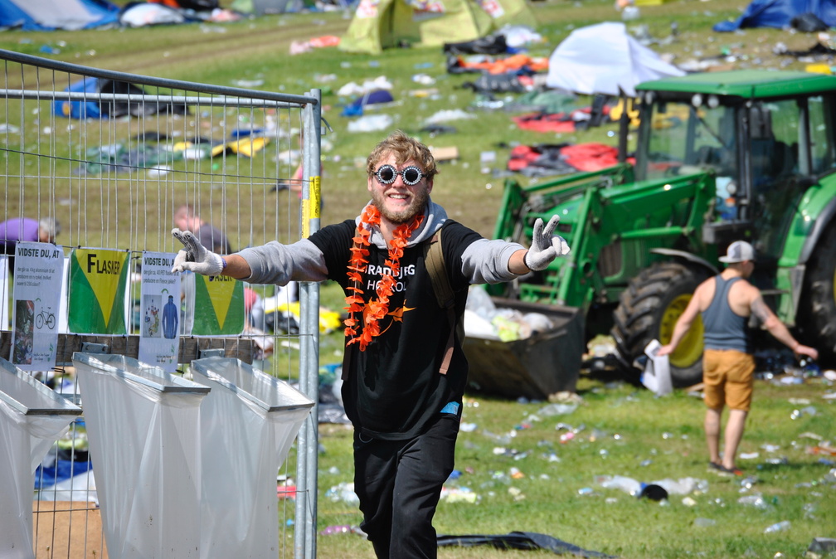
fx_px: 4184
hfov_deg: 11.4
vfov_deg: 7.6
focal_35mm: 180
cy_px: 280
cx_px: 418
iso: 100
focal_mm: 120
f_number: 6.3
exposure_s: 1/640
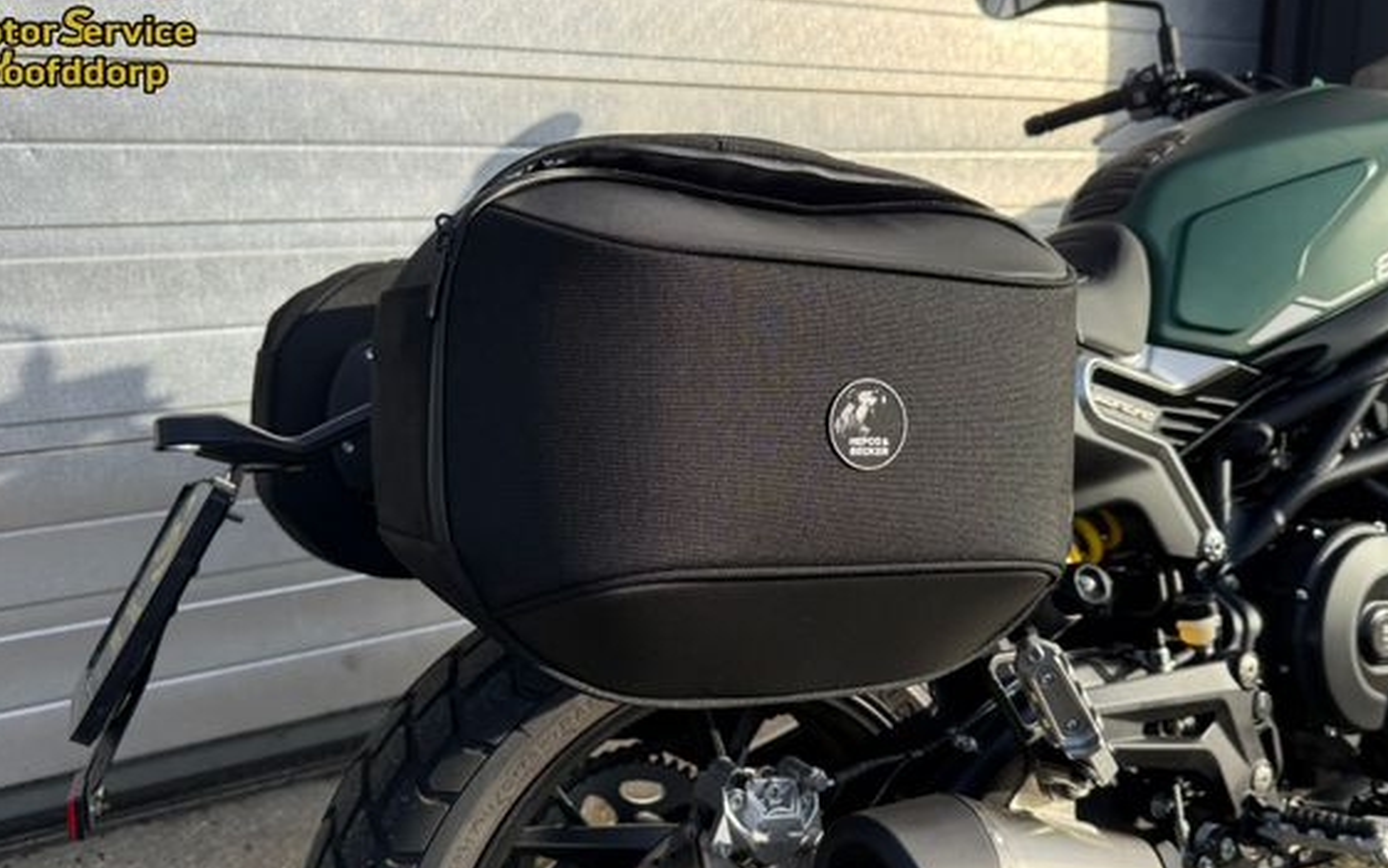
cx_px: 737
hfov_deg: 64.6
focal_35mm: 29
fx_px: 1097
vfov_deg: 43.2
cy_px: 462
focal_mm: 6.76
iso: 100
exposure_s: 1/3145
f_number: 1.78
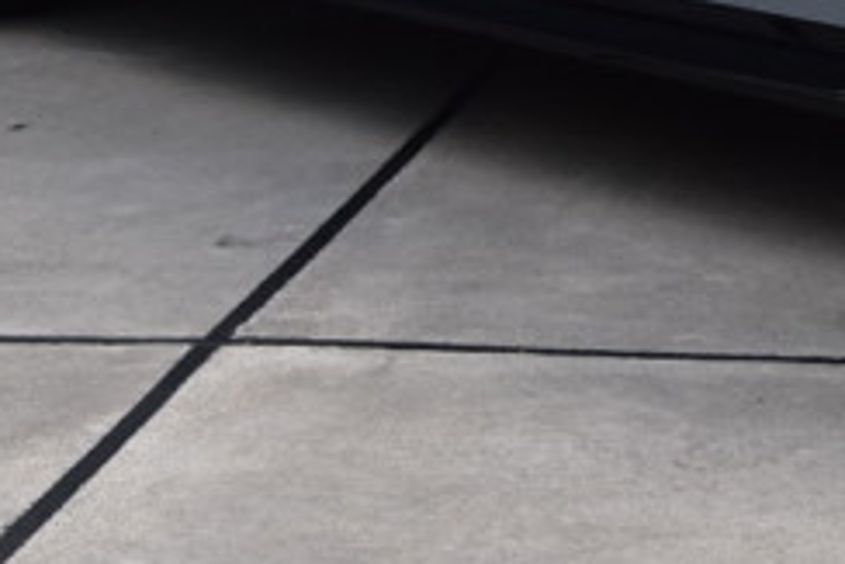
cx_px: 1399
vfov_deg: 7.6
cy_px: -455
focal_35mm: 176
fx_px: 4133
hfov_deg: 11.1
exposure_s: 1/200
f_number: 10
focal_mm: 28
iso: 400
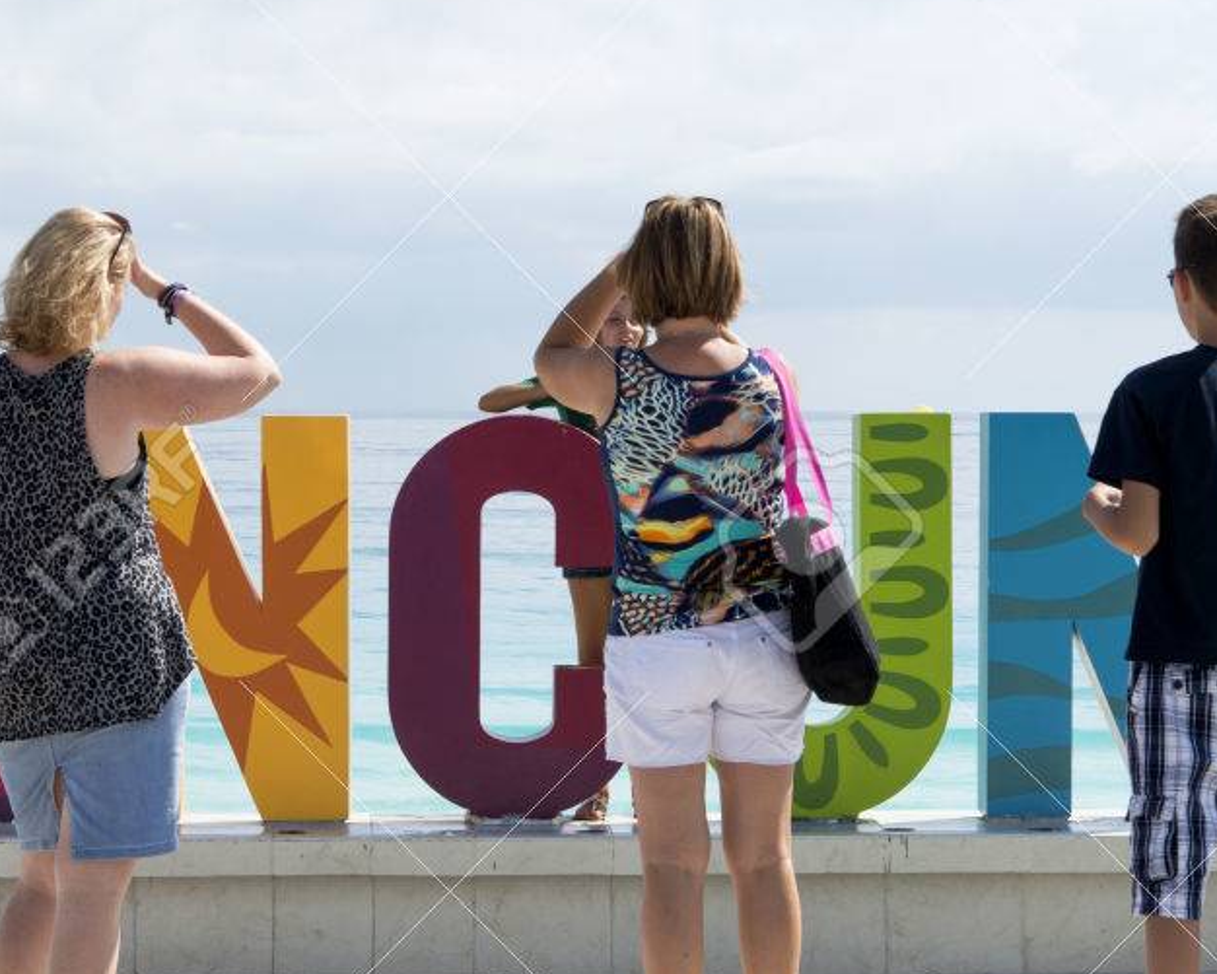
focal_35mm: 117
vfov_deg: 13.2
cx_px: 447
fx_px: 4215
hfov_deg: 16.4
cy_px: 471
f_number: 14
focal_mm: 60
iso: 100
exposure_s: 1/80
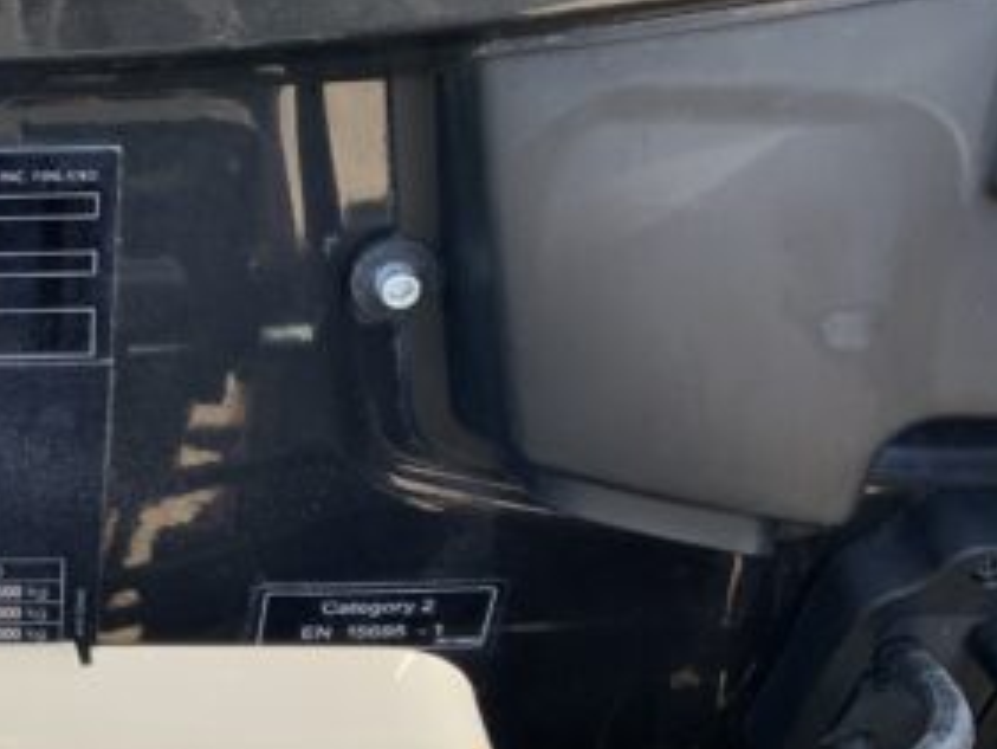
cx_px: -96
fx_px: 1902
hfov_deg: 27.0
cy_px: 323
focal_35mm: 66
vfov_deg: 22.3
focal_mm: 3
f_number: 1.8
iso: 25
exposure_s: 1/122
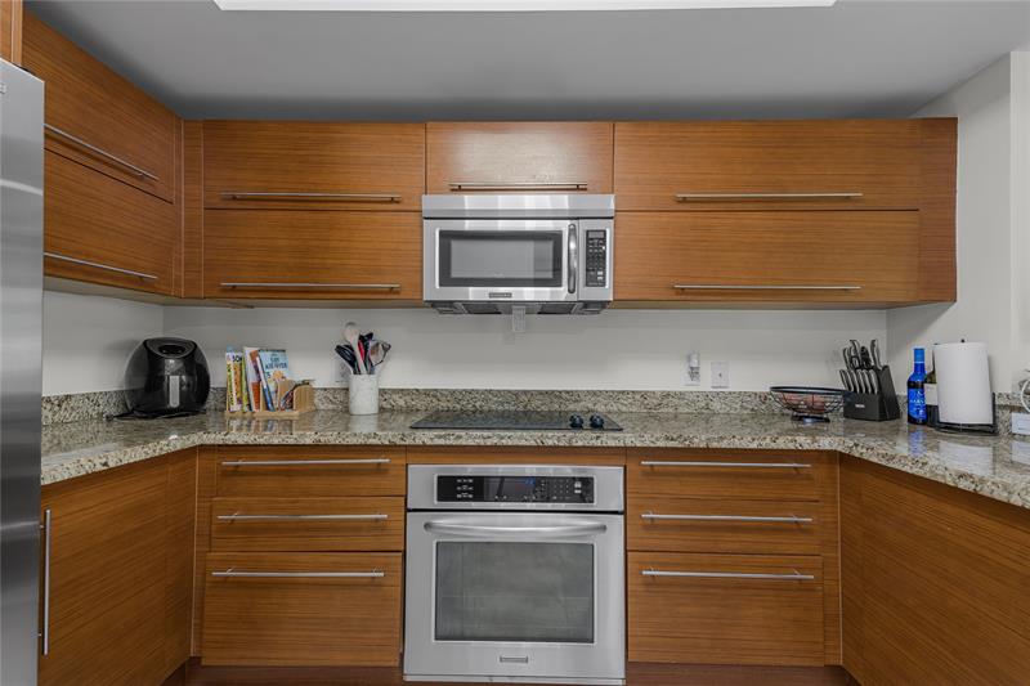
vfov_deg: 73.7
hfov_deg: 96.7
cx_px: 515
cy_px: 343
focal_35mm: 16
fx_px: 458
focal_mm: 16
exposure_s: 1/4
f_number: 4.5
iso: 80
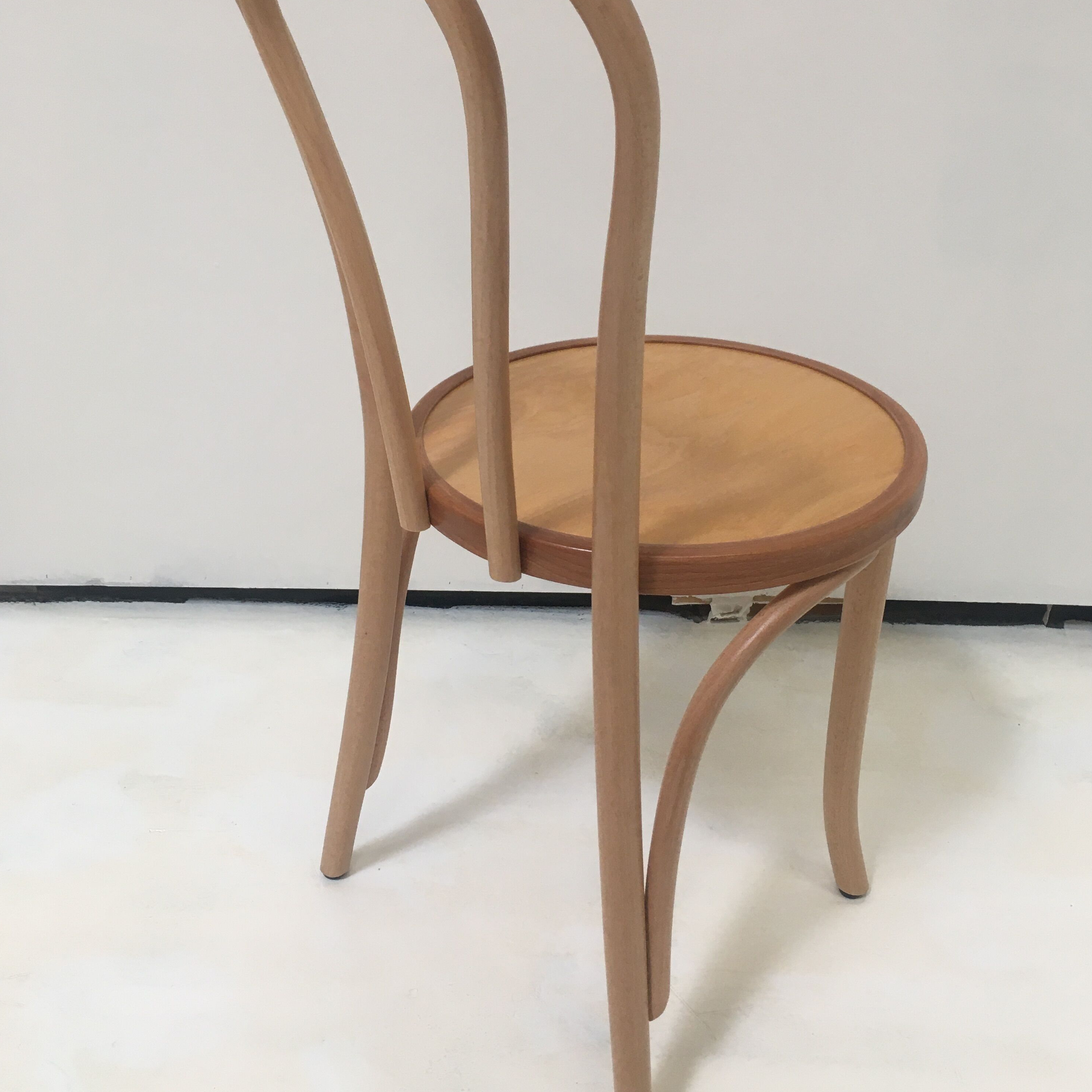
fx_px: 1249
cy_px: 469
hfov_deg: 47.2
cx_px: 555
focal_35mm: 35
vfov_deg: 47.1
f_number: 2.2
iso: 50
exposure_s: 1/33
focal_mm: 4.15
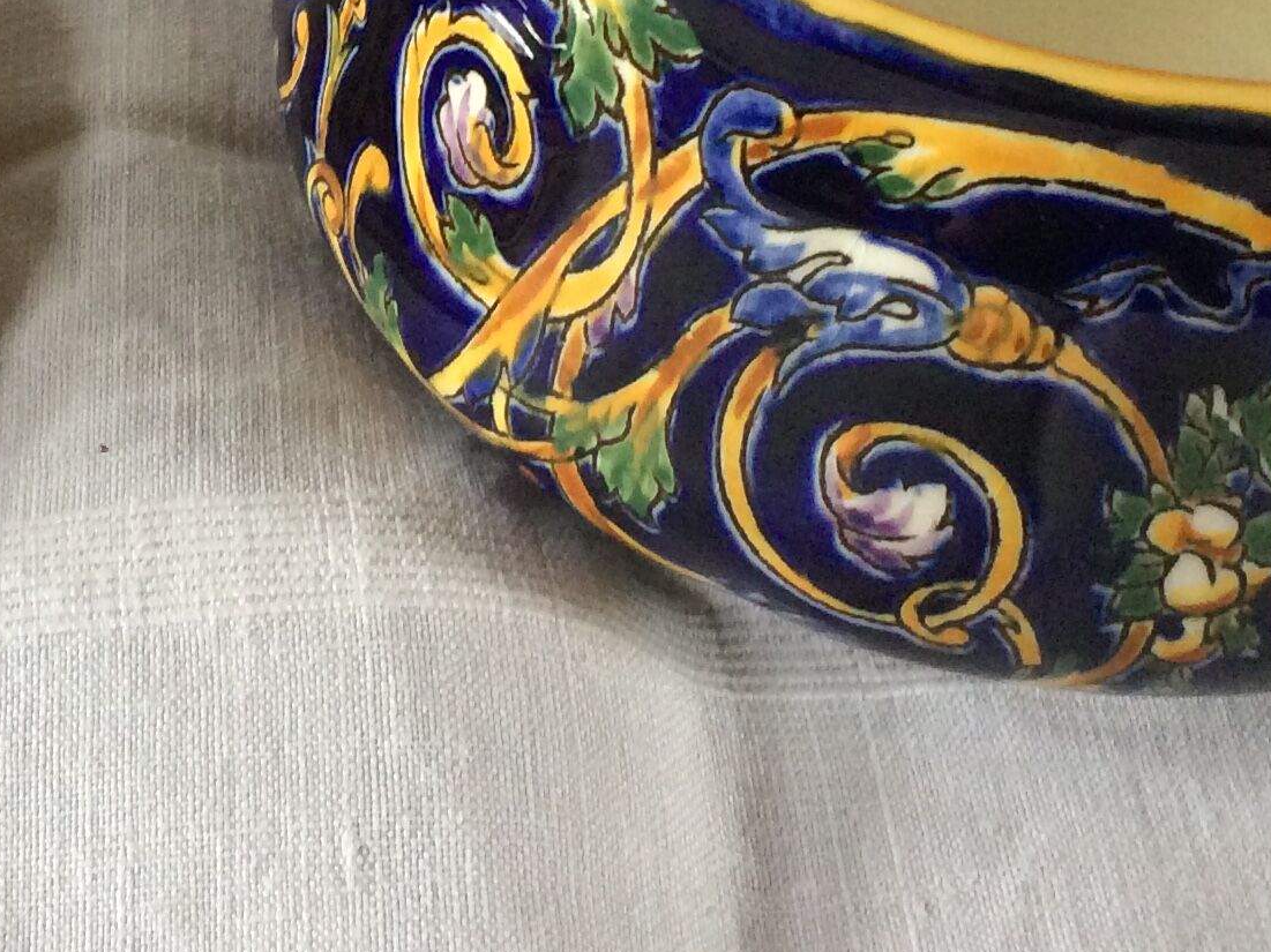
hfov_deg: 22.4
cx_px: 192
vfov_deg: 16.9
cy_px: 81
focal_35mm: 86
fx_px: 3157
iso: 250
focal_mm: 4.15
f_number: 2.2
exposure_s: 1/33
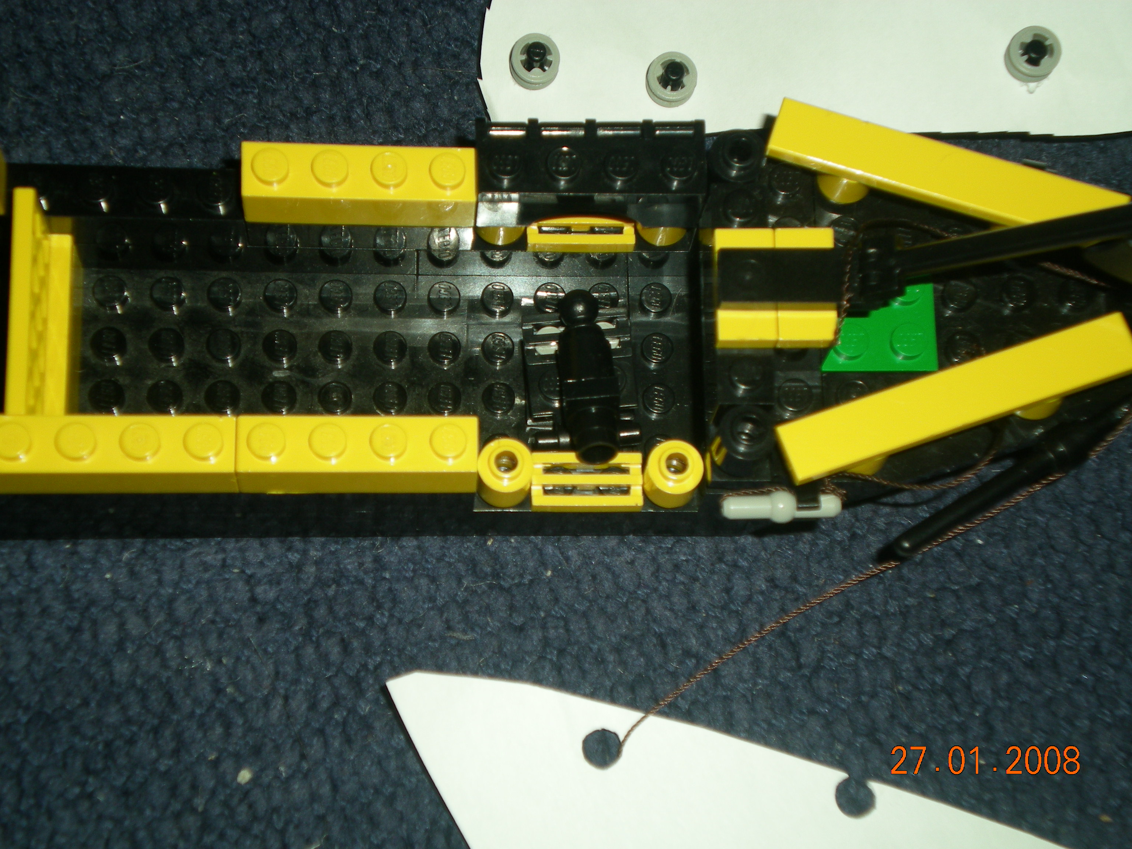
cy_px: 424
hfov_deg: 26.3
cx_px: 566
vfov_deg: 19.9
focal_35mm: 74
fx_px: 2420
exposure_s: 1/120
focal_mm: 12.3
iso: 50
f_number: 4.6
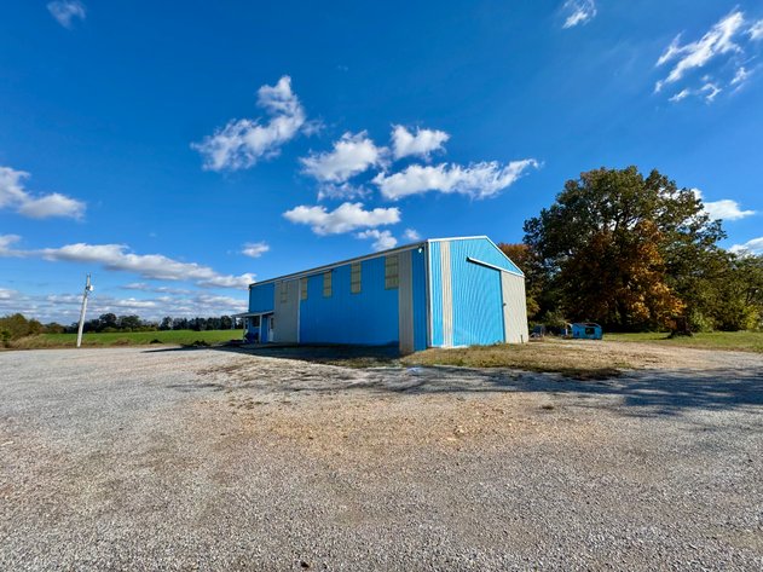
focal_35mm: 14
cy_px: 286
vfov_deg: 85.7
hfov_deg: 102.1
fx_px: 309
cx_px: 382
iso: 50
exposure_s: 1/2674
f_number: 2.2
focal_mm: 2.22
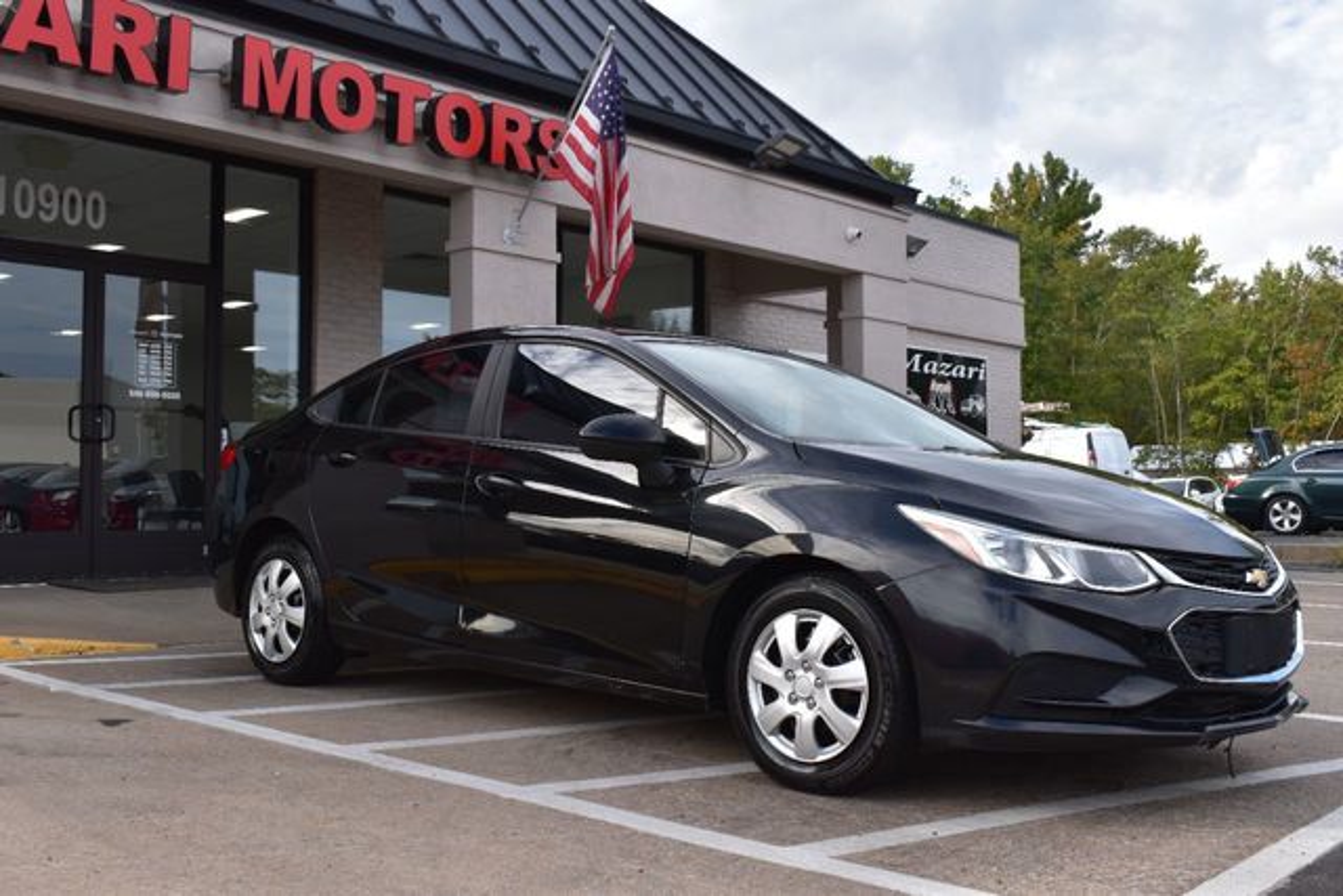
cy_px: 448
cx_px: 672
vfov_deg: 35.5
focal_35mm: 38
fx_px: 1399
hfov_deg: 51.3
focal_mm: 25
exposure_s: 1/320
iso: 400
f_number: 10
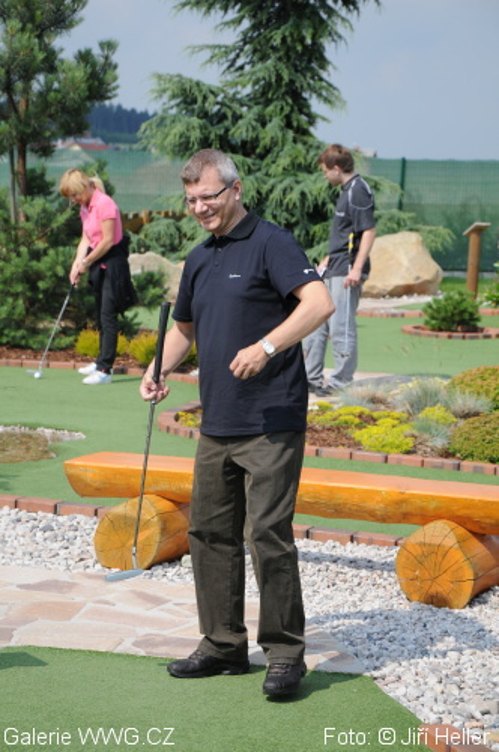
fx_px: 2064
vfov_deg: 20.6
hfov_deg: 13.8
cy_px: 376
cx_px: 250
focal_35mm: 99
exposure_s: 1/640
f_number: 7.1
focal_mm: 66
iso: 200
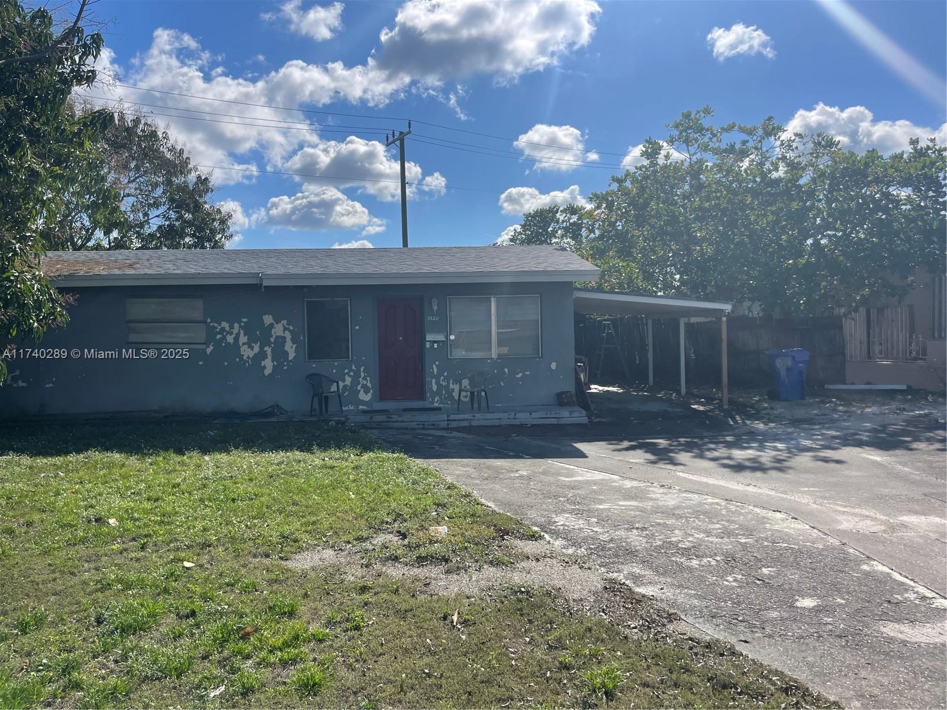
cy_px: 355
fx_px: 711
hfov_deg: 67.3
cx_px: 474
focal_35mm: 26
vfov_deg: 53.1
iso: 32
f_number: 1.6
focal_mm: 4.2
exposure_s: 1/6897
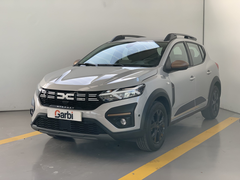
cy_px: 90
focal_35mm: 52
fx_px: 361
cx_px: 120
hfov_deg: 36.8
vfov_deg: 28.0
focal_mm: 6
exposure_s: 1/93
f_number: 2.4
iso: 16
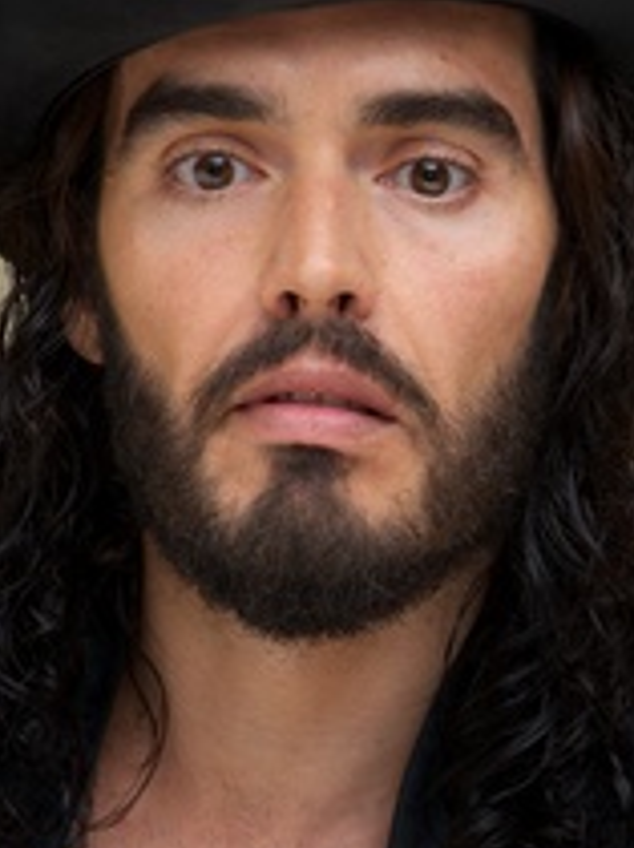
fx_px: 8295
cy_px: 481
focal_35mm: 339
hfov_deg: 4.4
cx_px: 468
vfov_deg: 5.9
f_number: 8
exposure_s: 1/100
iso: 400
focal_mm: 185
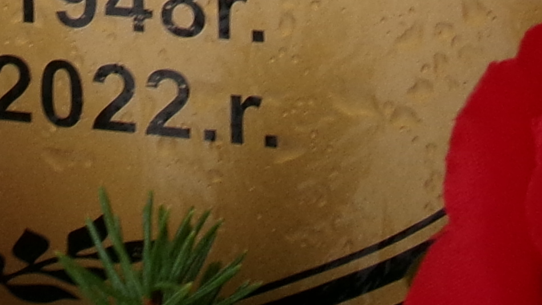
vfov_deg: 7.6
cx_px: -169
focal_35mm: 148
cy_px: -447
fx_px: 2127
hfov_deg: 13.9
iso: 100
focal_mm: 5.1
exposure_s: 1/85
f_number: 3.9
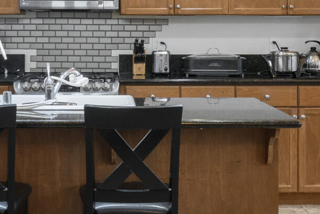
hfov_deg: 24.4
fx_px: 738
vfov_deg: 16.2
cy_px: 17
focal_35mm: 83
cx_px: 116
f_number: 8
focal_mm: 17
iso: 320
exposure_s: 1/6
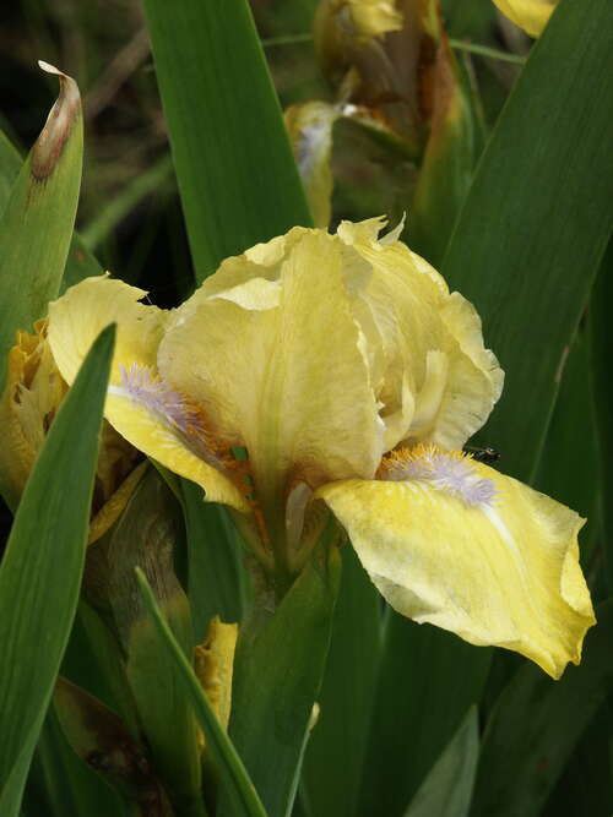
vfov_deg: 9.9
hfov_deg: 7.5
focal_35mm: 199
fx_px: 4700
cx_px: 306
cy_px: 408
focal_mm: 50.48
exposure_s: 1/180
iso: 100
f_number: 8
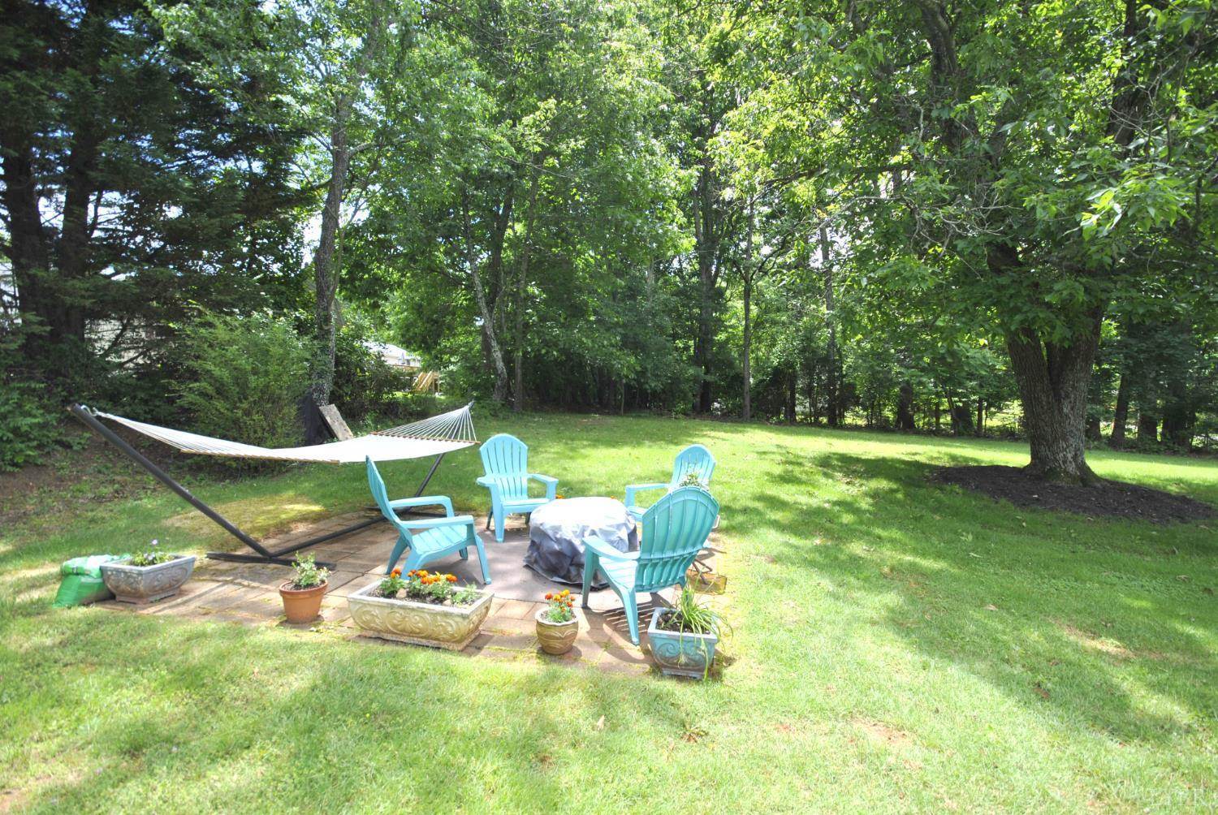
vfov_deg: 77.5
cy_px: 408
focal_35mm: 15
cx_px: 609
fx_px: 508
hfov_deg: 100.3
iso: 100
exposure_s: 1/125
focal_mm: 10
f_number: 5.6
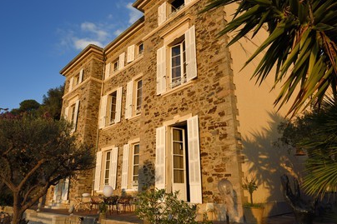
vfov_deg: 51.2
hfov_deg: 71.5
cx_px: 168
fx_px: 234
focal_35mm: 25
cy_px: 113
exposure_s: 1/125
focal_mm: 24
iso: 200
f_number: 9
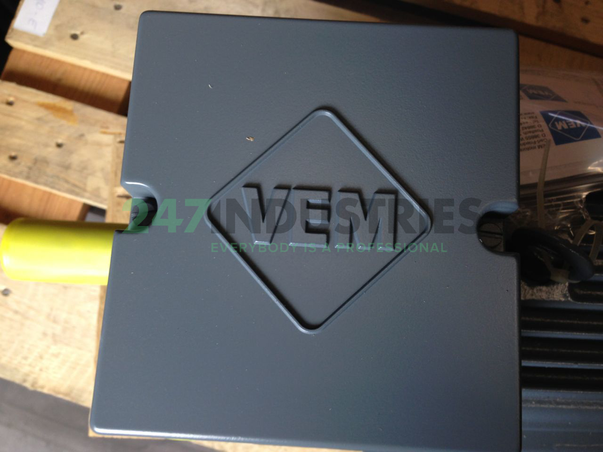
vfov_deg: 42.9
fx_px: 575
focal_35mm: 33
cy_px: 226
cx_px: 302
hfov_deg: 55.4
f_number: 2.4
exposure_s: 1/20
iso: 64
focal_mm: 4.12
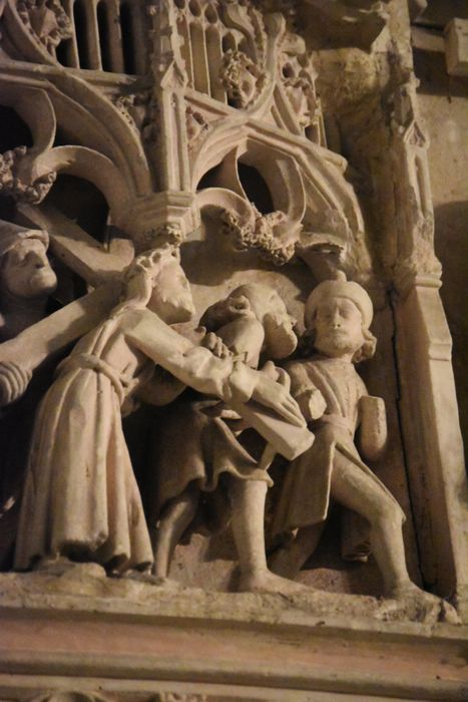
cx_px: 234
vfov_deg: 10.5
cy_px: 351
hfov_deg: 7.0
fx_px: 3800
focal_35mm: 195
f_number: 5
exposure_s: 1/30
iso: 12800
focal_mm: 130
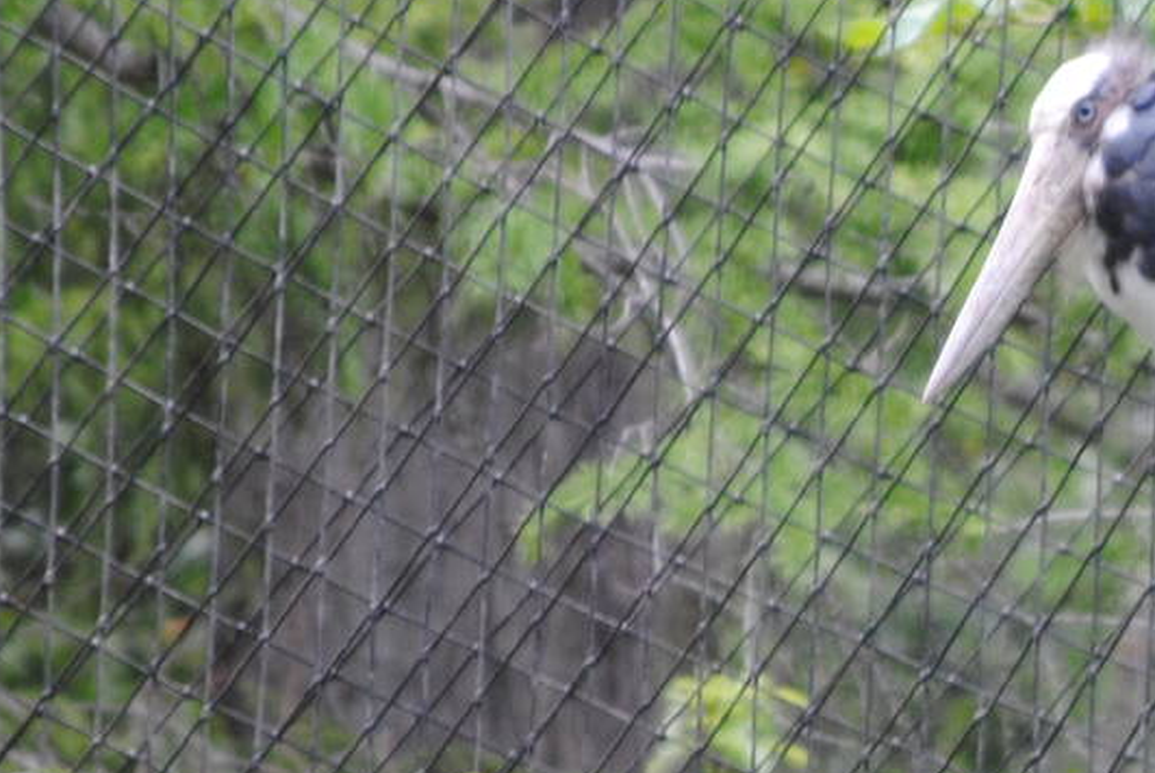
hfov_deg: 2.3
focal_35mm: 903
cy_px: 385
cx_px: 1346
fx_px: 29003
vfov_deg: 1.5
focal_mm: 200
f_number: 5.6
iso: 400
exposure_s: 1/80
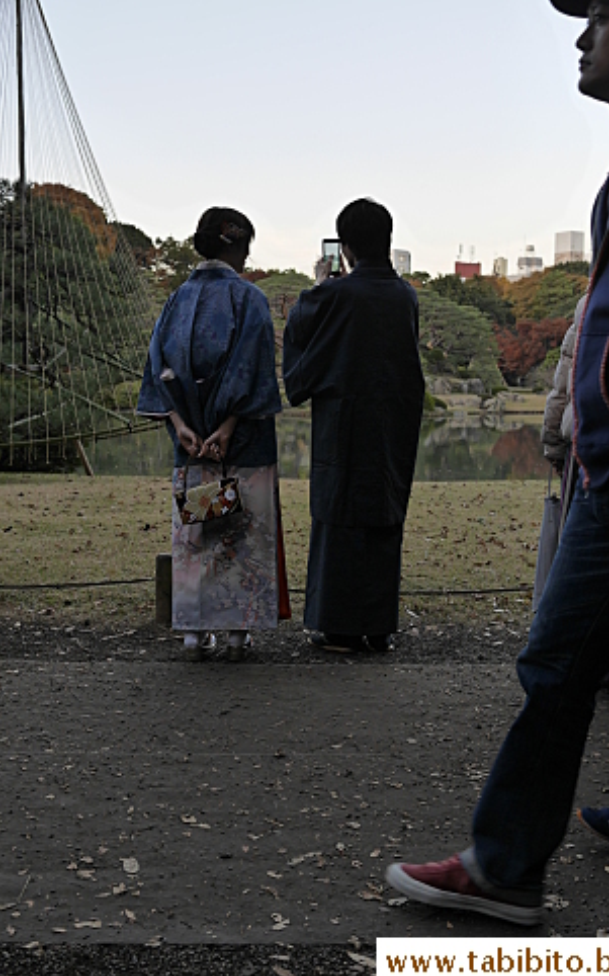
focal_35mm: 44
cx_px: 311
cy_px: 472
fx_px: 1169
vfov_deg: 45.3
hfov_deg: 29.2
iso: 200
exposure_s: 1/160
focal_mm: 20
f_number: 3.2
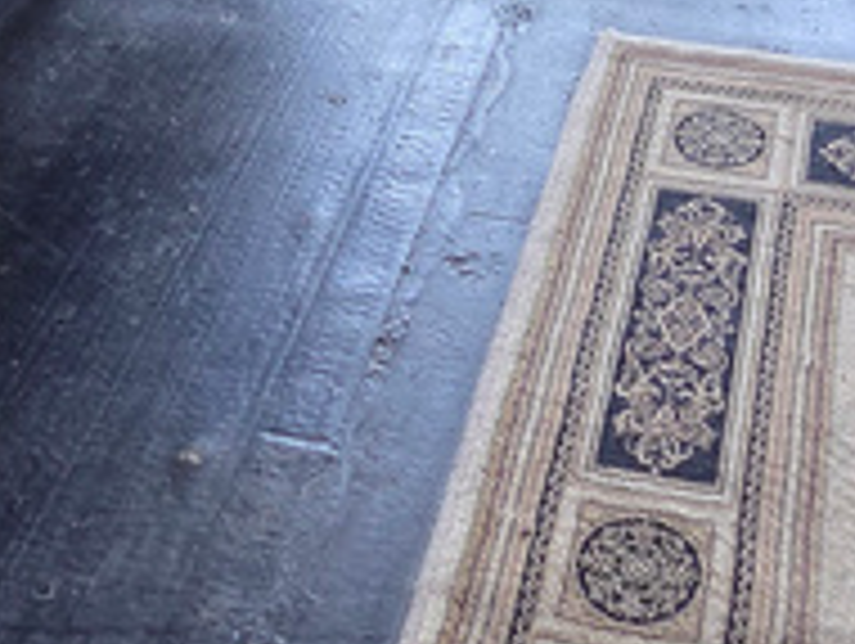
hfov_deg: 27.6
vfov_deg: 17.2
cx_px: 554
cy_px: -518
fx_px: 1731
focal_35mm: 70
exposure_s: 1/60
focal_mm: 2.2
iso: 125
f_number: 2.2
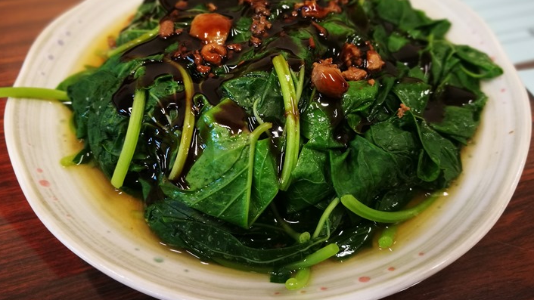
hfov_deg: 64.3
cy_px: 124
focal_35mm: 30
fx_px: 425
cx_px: 267
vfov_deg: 38.8
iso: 250
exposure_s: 1/30
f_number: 4
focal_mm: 4.5
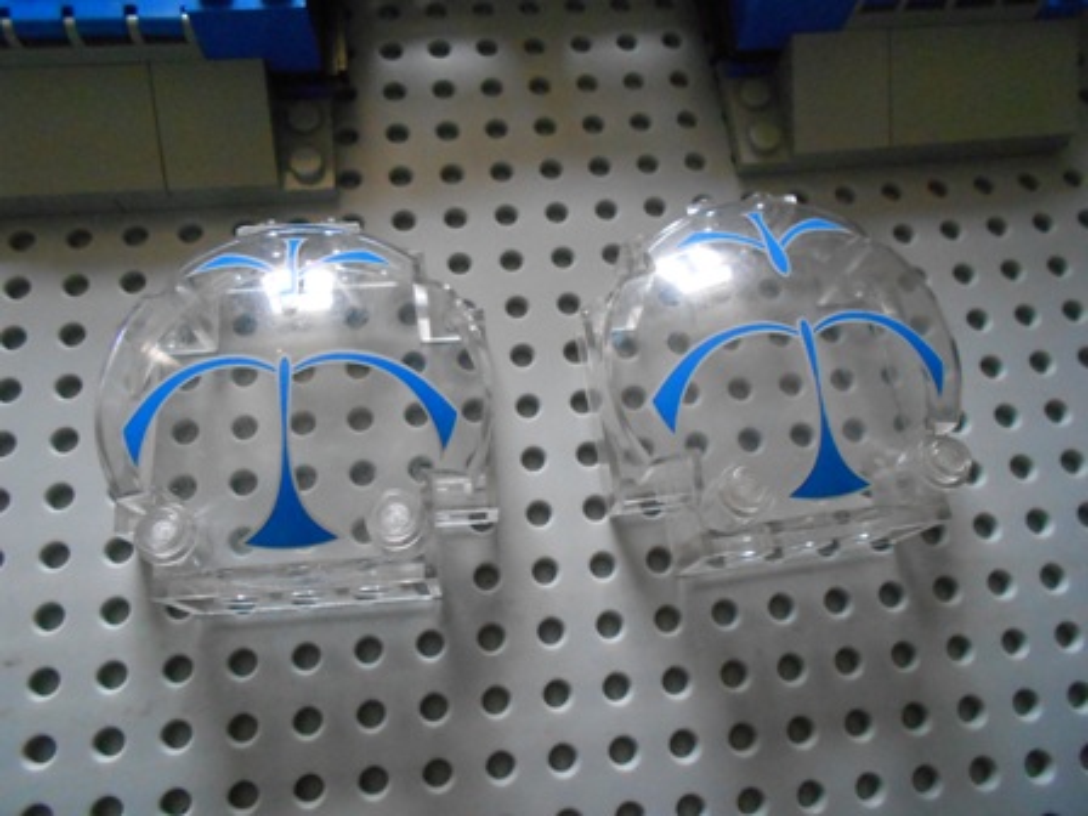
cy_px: 408
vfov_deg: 53.1
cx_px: 544
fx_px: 817
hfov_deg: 67.3
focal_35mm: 26
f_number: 3.2
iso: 640
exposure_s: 1/125
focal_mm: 4.6
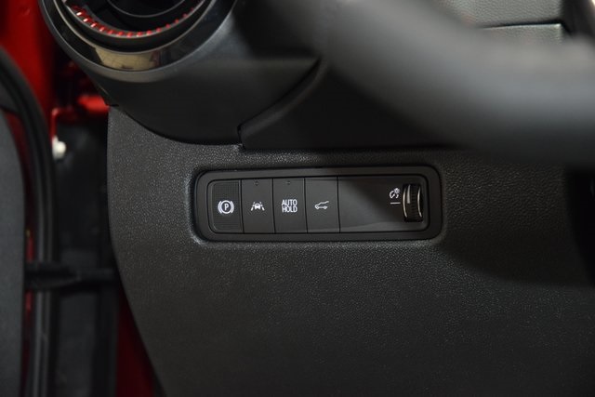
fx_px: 1736
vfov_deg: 13.0
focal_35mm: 105
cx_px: 298
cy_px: 198
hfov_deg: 19.5
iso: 2500
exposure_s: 1/30
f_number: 4.5
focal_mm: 70
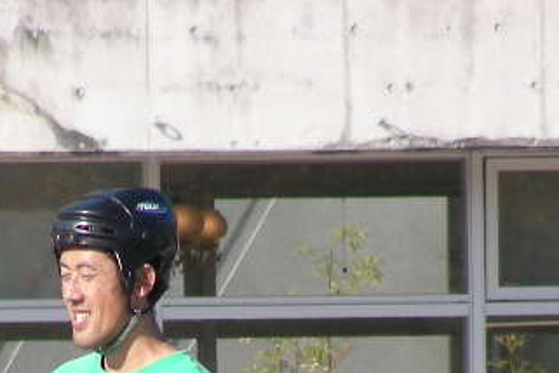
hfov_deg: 1.6
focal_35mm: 1261
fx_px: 19579
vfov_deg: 1.1
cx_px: 131
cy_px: 640
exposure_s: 1/289
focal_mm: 63.3
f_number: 4
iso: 50
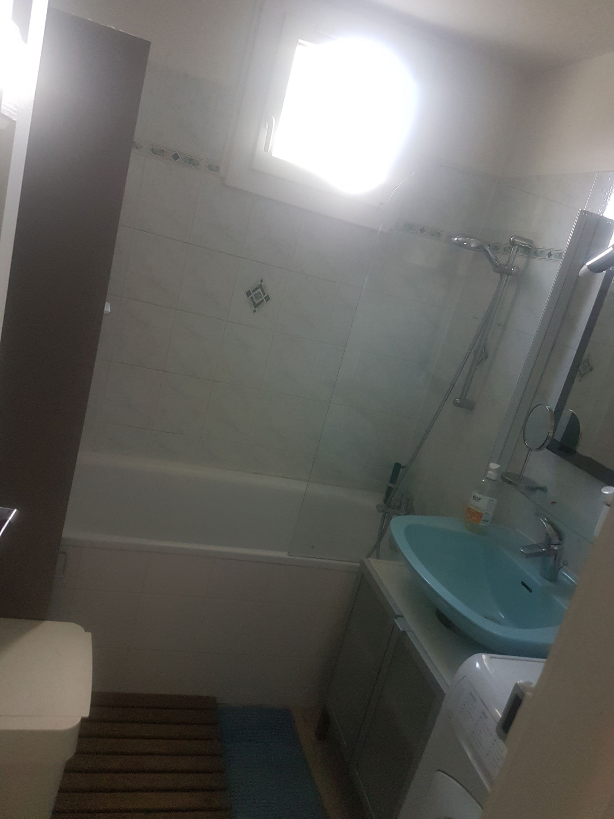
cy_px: 410
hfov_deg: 53.1
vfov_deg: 67.3
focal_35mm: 26
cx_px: 307
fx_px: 615
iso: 200
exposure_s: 1/50
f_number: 1.7
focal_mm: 4.2
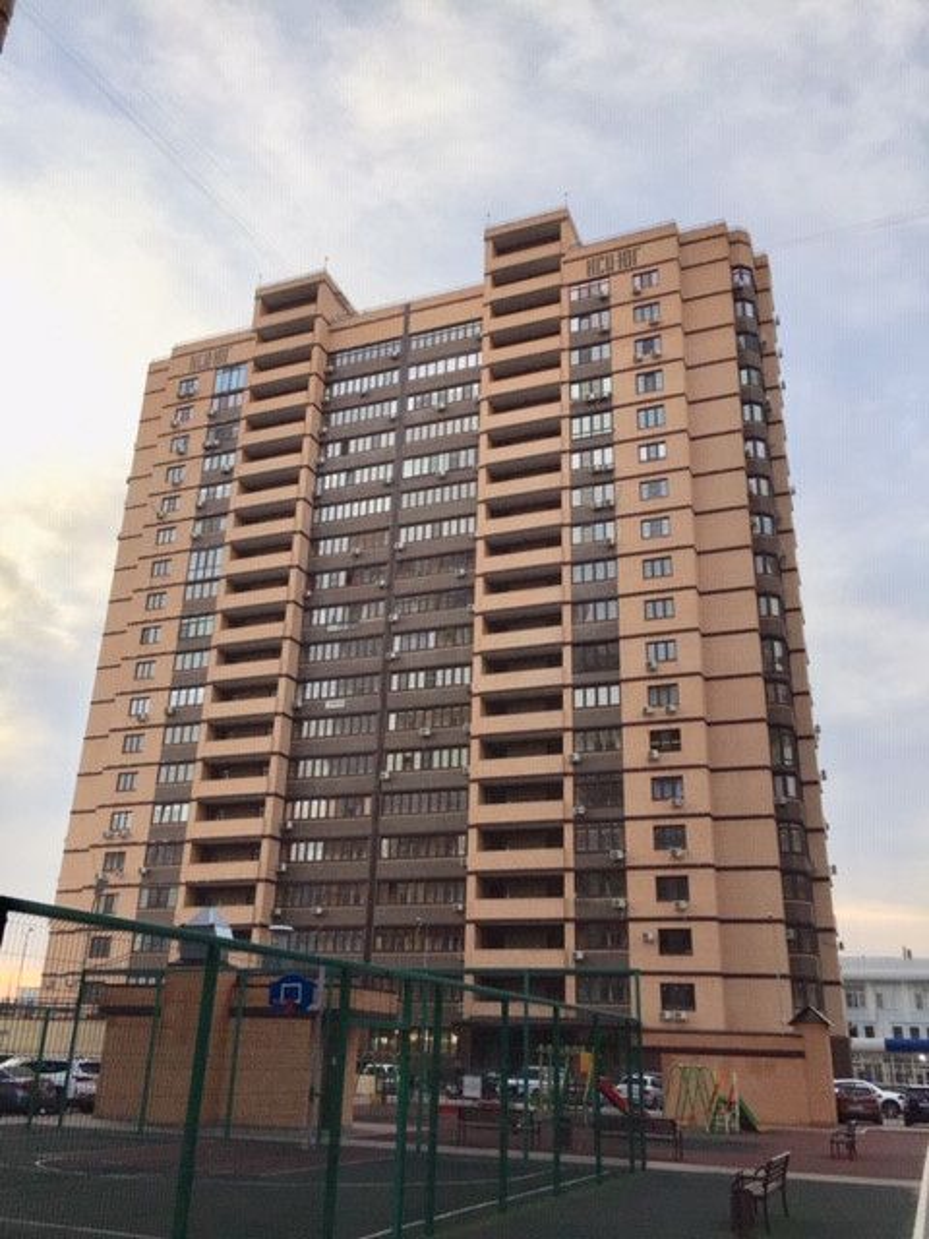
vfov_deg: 61.7
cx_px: 464
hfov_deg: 48.2
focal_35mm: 29
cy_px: 620
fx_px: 1038
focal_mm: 4.15
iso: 32
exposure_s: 1/494
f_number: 2.2
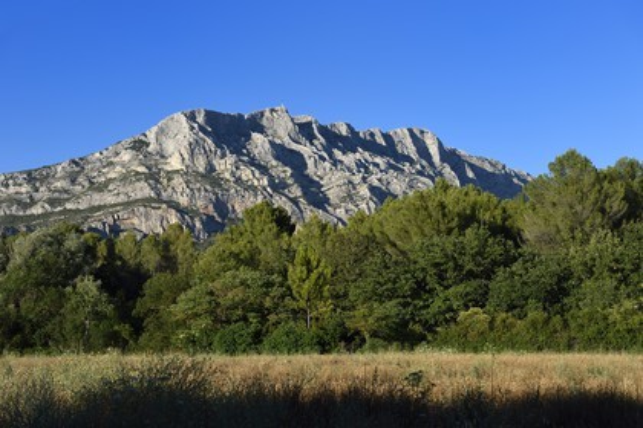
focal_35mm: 70
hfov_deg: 28.8
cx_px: 322
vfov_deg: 19.5
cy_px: 214
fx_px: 1250
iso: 200
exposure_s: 1/250
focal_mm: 70
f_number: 11
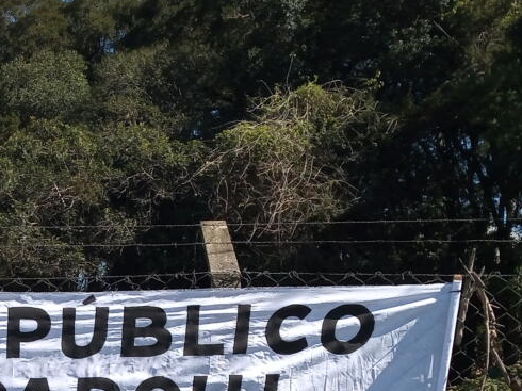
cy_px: 455
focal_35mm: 49
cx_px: 33
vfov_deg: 26.7
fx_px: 739
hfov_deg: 36.1
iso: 112
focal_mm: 3.54
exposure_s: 1/844
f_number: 2
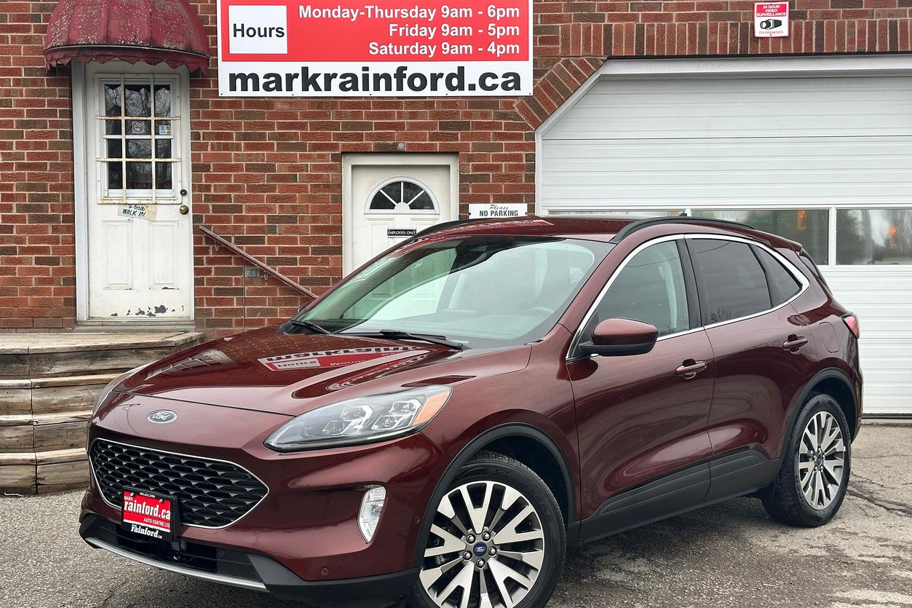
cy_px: 305
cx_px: 454
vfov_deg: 26.5
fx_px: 1292
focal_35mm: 51
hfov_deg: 38.9
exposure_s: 1/627
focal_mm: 6.86
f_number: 1.78
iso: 64
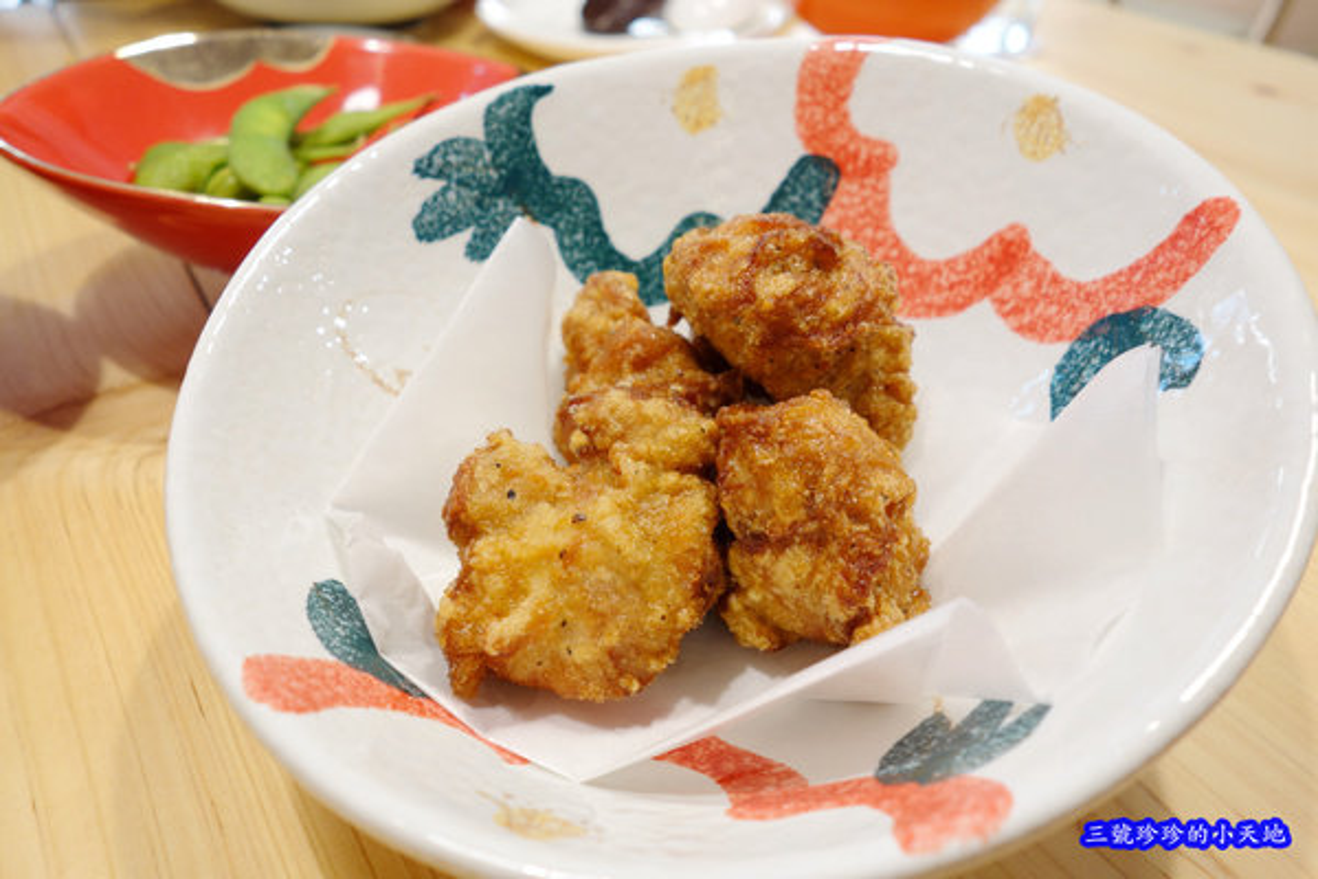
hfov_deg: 65.5
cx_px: 659
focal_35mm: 28
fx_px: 1025
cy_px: 440
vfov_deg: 46.4
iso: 125
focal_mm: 10.4
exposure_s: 1/6
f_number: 3.5
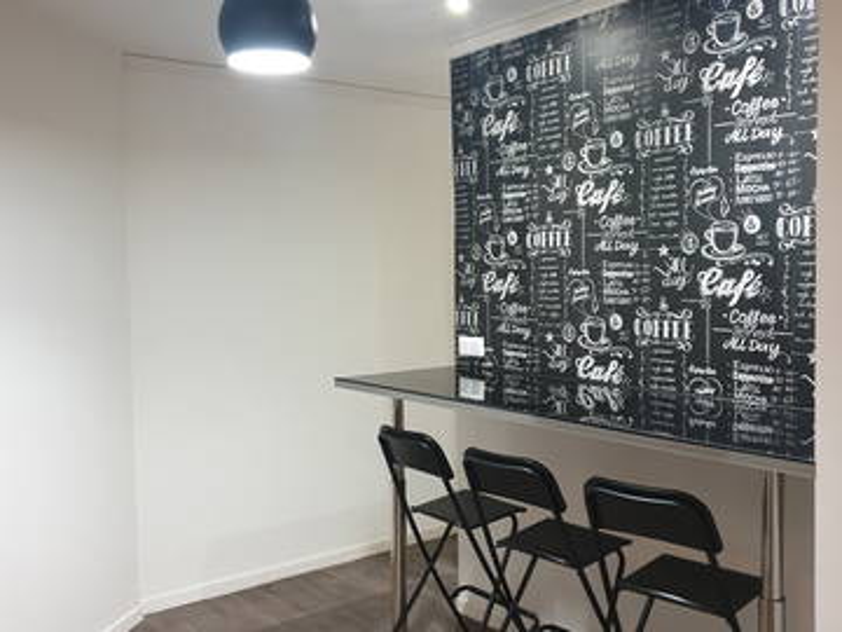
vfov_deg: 53.1
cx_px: 421
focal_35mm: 26
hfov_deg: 67.3
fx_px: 632
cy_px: 316
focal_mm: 4.3
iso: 320
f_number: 1.5
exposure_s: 1/25
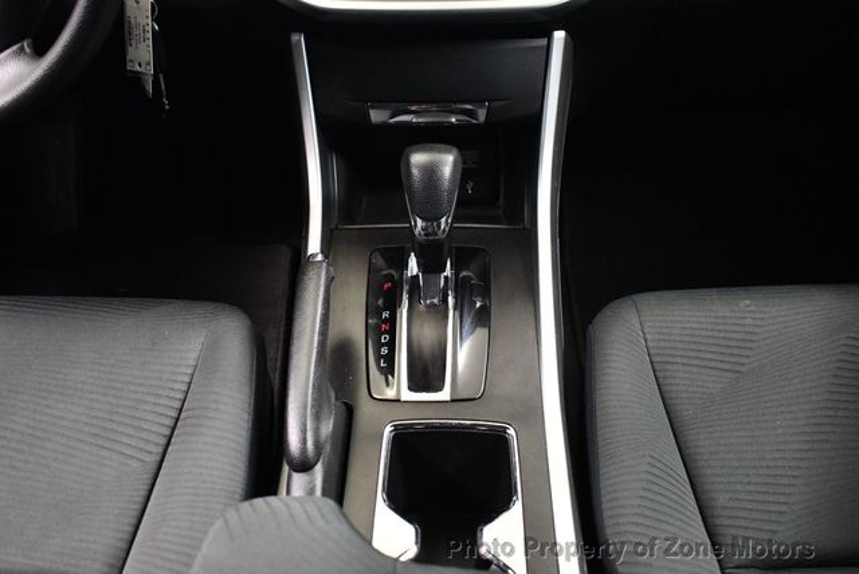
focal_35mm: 36
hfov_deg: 53.1
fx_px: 860
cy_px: 287
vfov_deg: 36.9
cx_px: 430
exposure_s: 1/60
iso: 4000
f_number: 3.5
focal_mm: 18
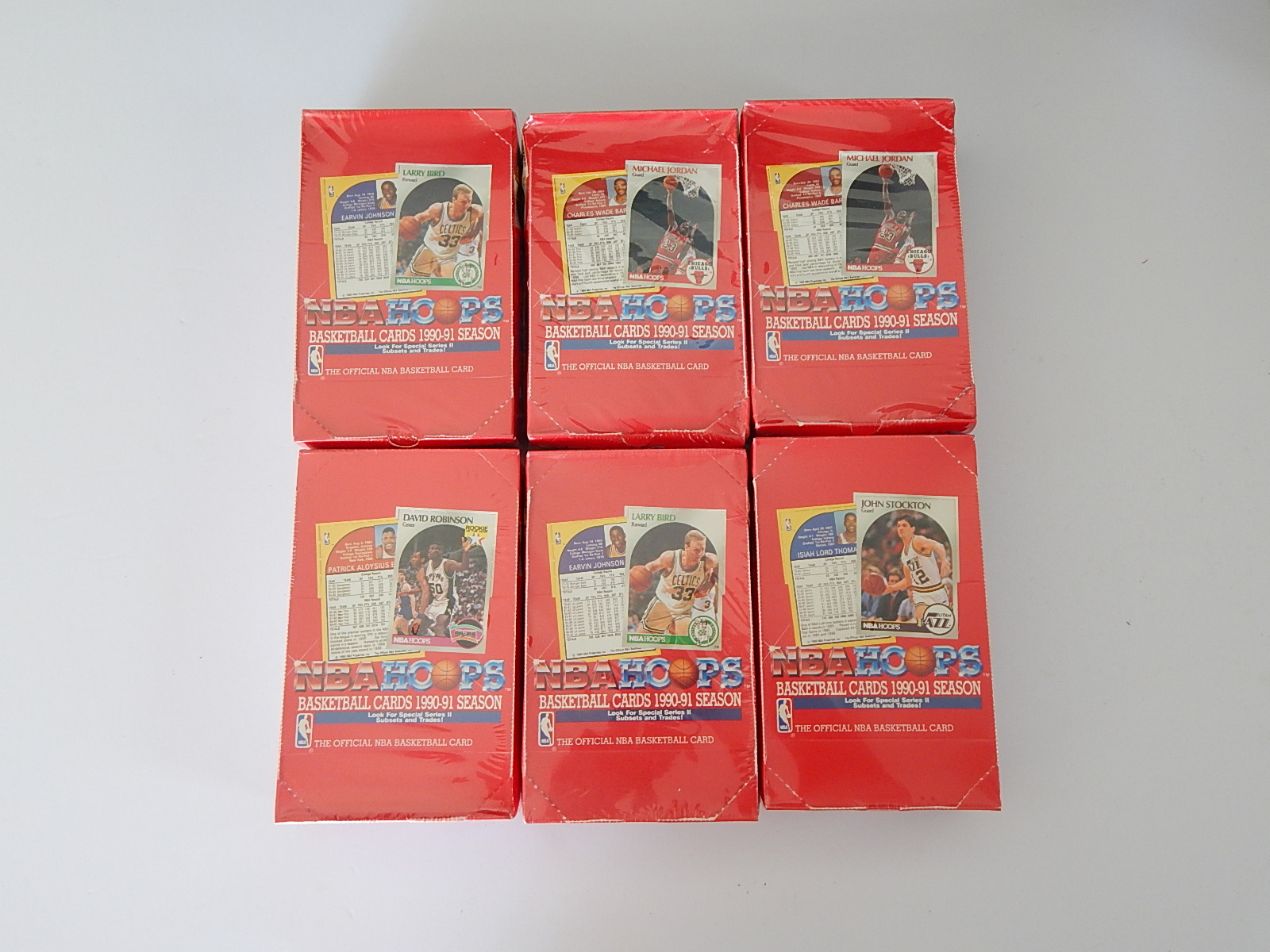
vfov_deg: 54.9
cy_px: 476
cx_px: 635
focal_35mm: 25
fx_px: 917
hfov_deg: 69.4
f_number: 3.1
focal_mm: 4.5
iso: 200
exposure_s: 1/30
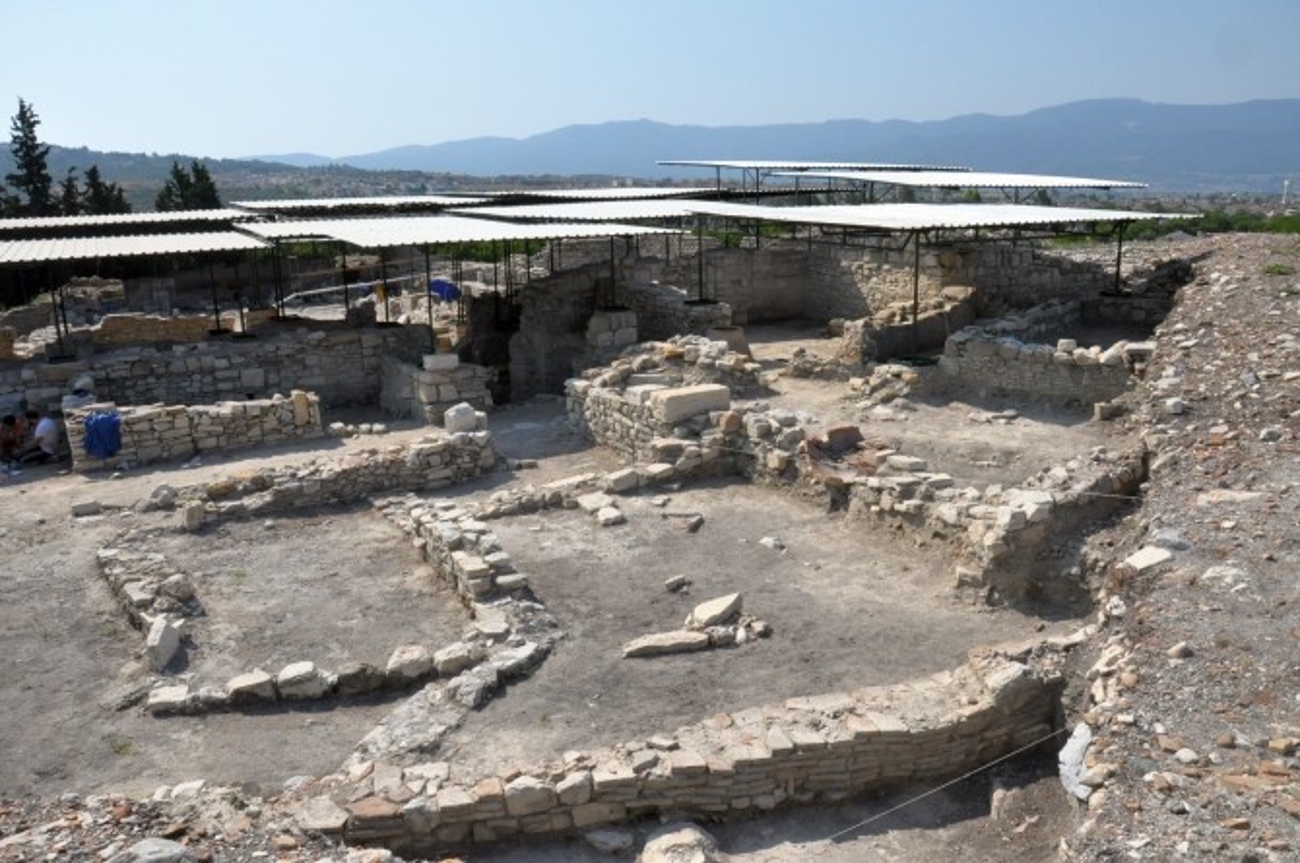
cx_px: 650
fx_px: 974
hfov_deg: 67.4
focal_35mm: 27
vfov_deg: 47.8
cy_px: 432
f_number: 16
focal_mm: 18
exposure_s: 1/1000
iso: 1000
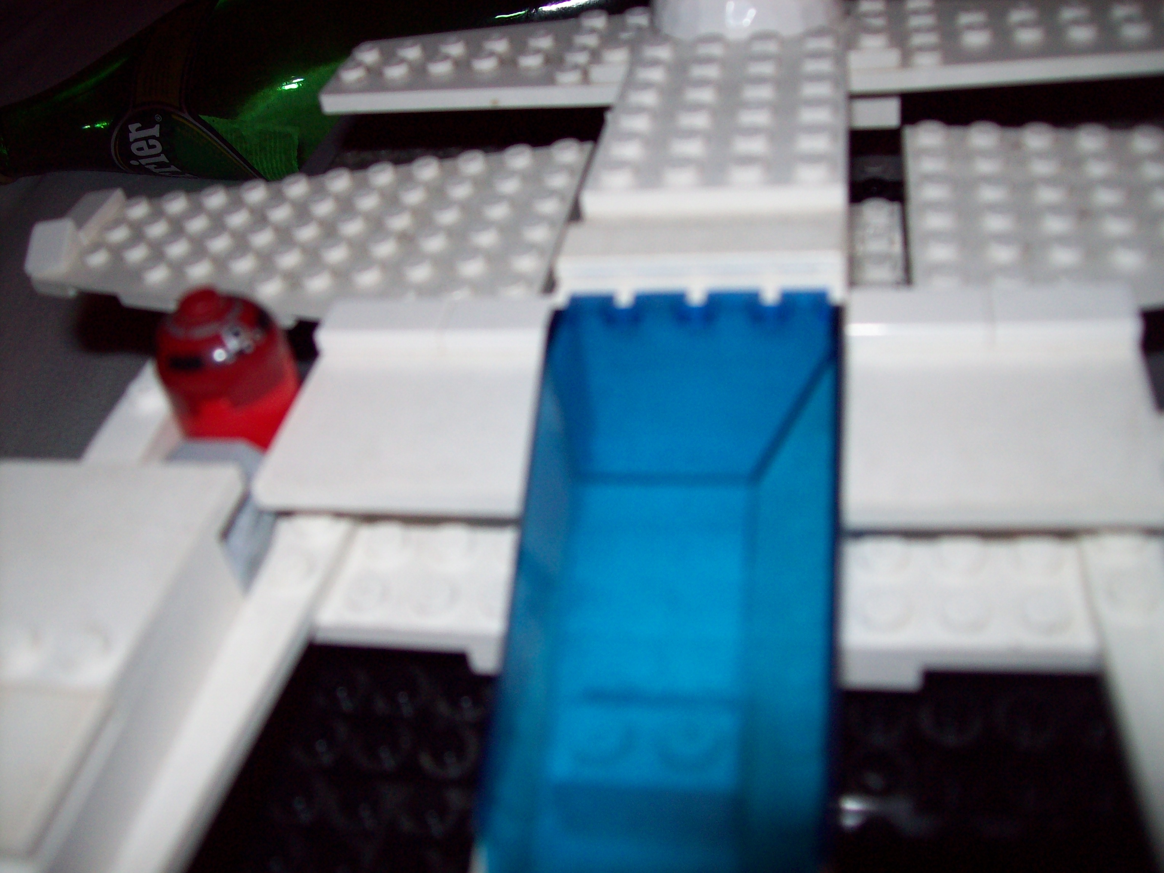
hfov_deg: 51.4
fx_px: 1211
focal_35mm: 36
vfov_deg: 39.7
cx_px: 582
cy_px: 436
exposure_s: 1/64
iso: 80
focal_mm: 6
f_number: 2.7
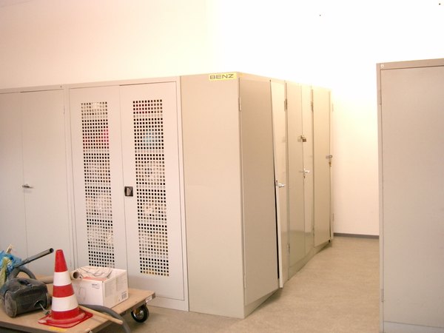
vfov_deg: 38.7
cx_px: 222
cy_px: 166
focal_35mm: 37
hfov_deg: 50.1
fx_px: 475
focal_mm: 7.6
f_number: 2.6
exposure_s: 1/20
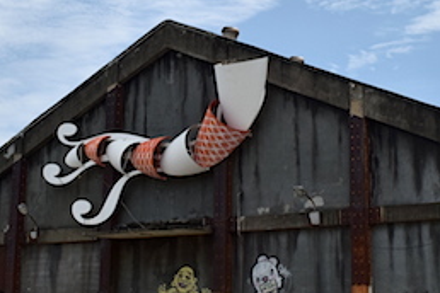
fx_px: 894
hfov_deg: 27.6
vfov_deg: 18.5
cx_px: 252
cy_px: 82
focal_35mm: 73
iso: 800
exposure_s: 1/1250
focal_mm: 21
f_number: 18
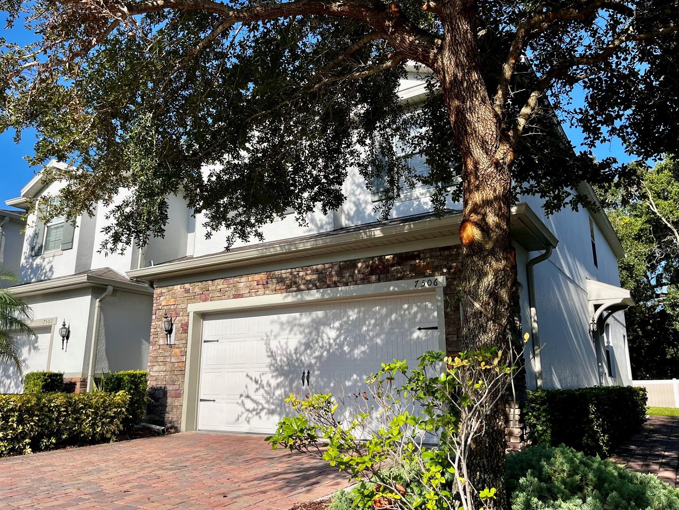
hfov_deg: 65.3
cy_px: 250
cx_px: 339
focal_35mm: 27
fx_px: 530
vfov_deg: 51.4
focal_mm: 5.1
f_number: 1.6
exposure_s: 1/2268
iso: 50
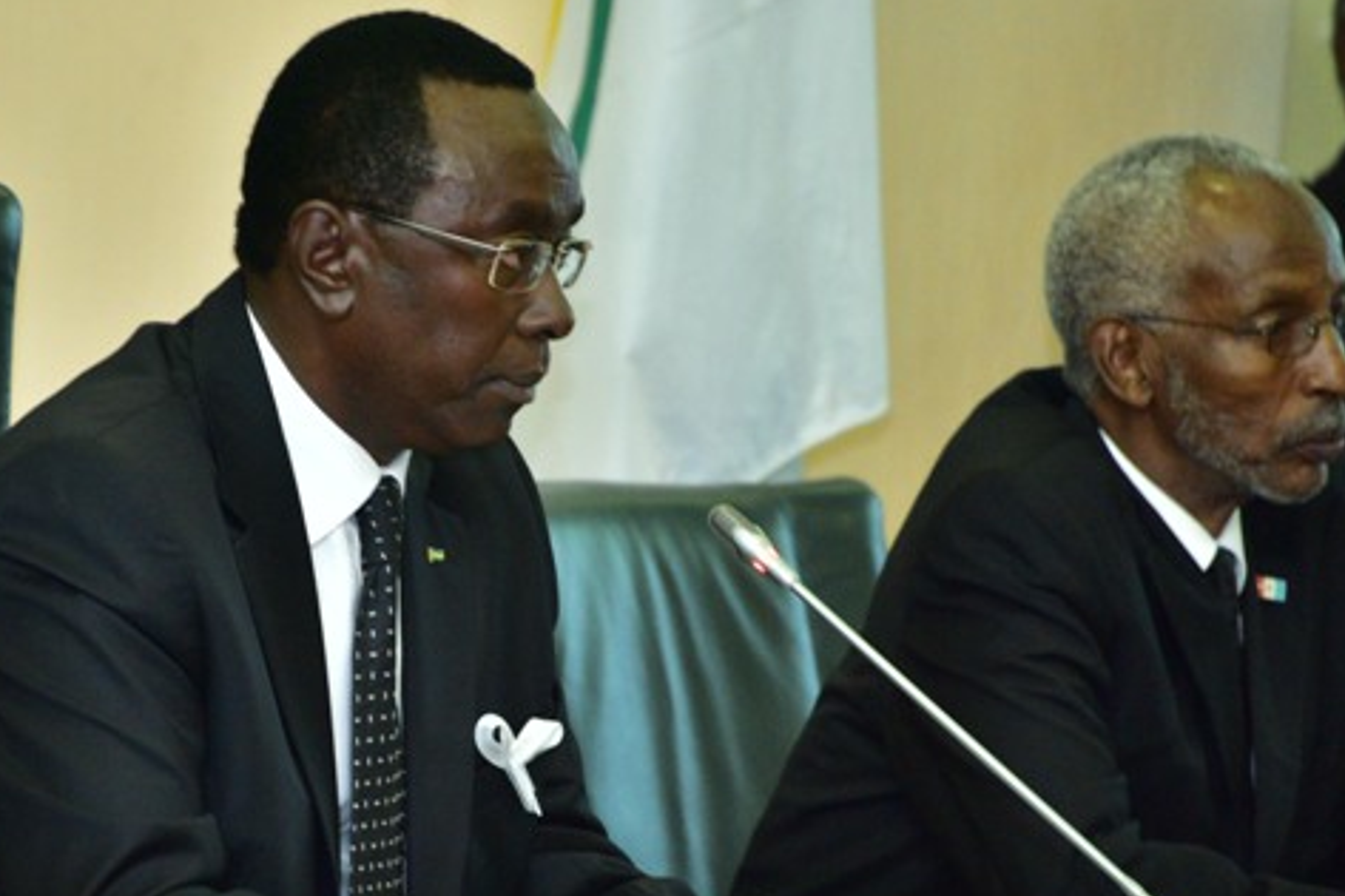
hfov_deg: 4.2
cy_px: 472
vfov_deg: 2.8
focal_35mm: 487
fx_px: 18188
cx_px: 370
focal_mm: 300
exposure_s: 1/80
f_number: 5.6
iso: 3200
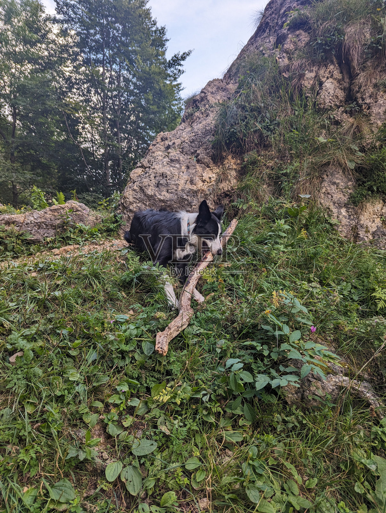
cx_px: 193
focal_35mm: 24
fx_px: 356
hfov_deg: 56.9
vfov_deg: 71.5
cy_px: 256
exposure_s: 1/341
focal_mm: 6.81
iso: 26
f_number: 1.85
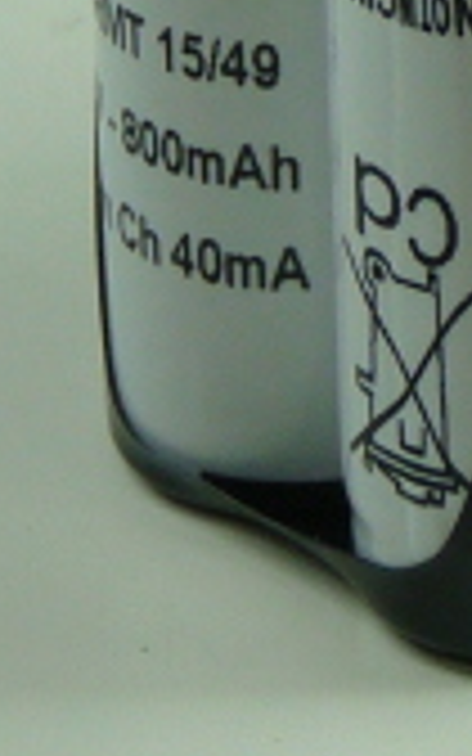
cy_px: -292
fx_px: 8665
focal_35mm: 421
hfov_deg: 3.1
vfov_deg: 5.0
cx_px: 998
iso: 100
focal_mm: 10.4
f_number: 3.2
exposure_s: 1/80
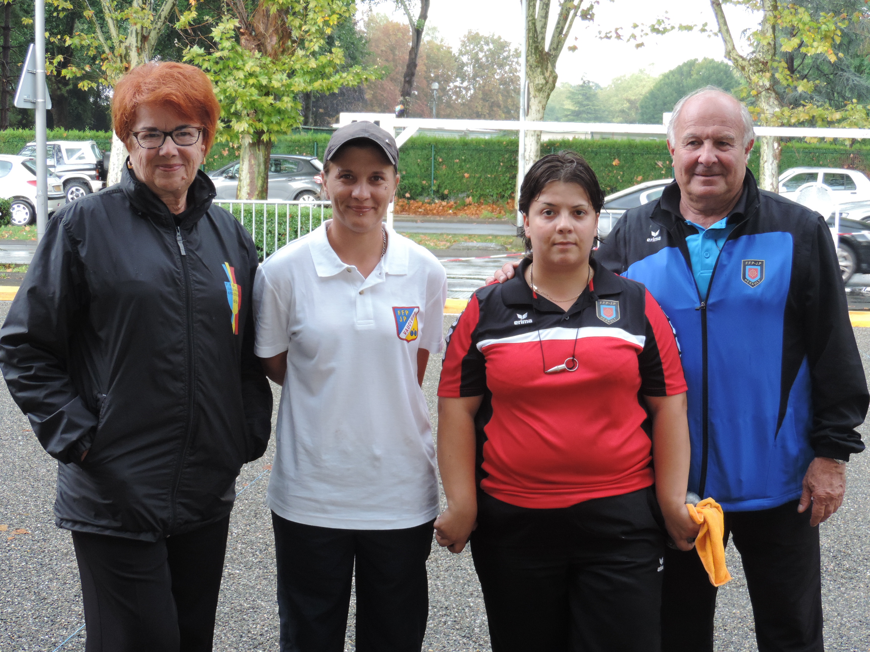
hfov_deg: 34.9
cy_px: 326
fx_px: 1382
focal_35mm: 55
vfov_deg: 26.6
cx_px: 435
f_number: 3.7
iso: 360
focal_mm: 9.8
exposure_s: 1/60
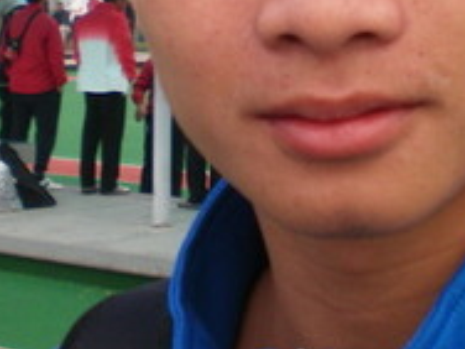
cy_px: -82
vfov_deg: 12.0
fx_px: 1625
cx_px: 324
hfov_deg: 16.2
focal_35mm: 121
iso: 64
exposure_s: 1/250
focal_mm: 6.3
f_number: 3.1
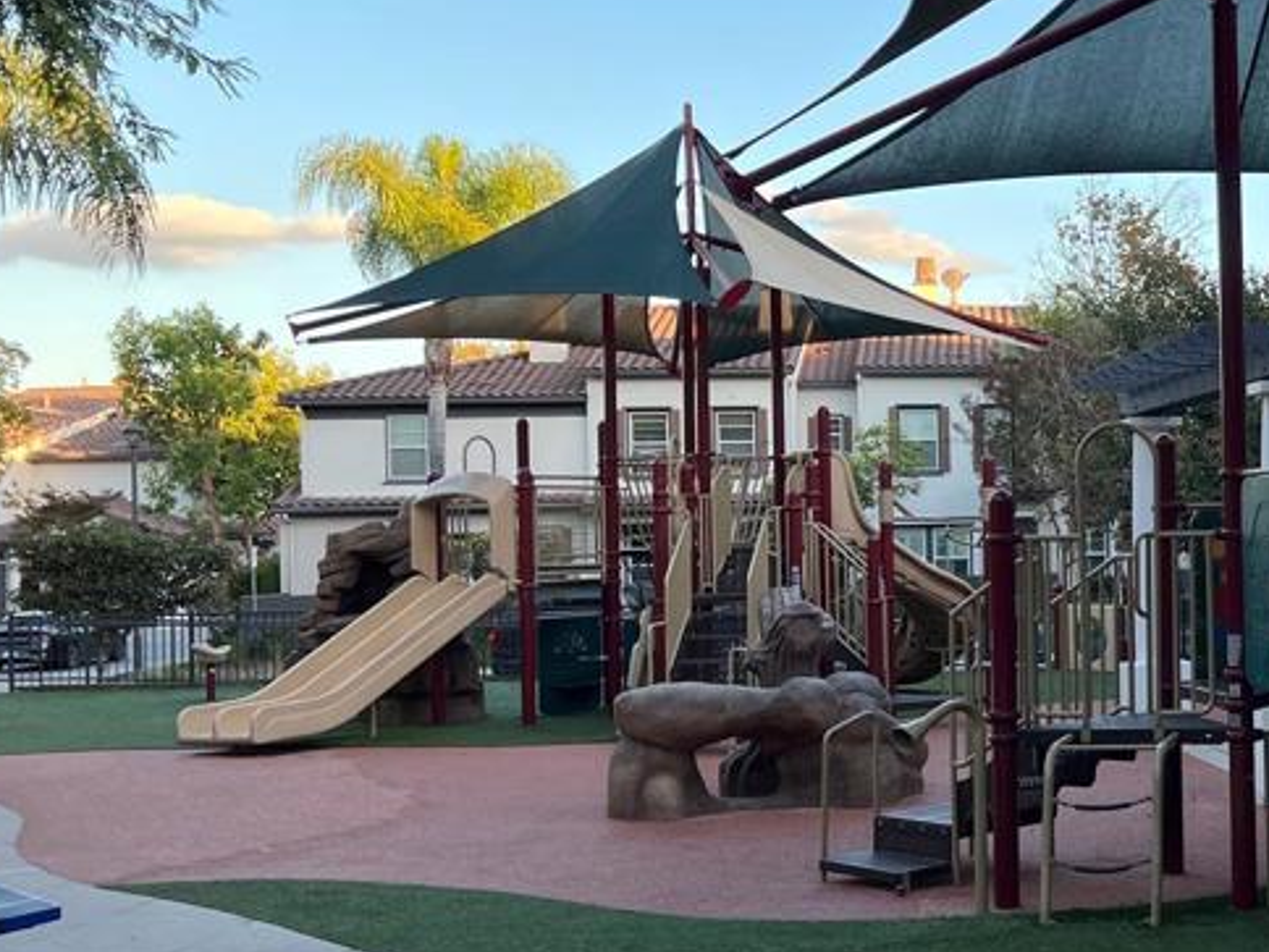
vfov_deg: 26.6
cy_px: 504
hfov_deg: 31.9
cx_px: 1306
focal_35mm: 55
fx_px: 2016
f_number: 1.5
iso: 50
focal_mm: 5.7
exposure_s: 1/431
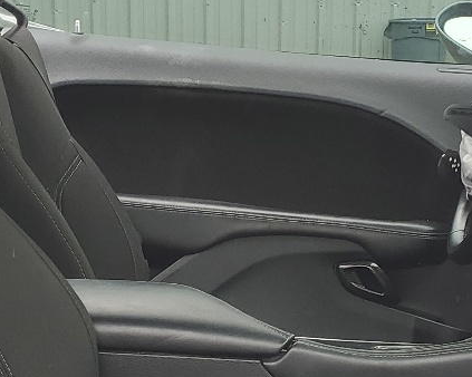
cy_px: 291
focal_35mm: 96
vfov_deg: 15.9
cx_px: 300
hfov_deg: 19.9
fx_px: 1340
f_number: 1.5
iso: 50
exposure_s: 1/123
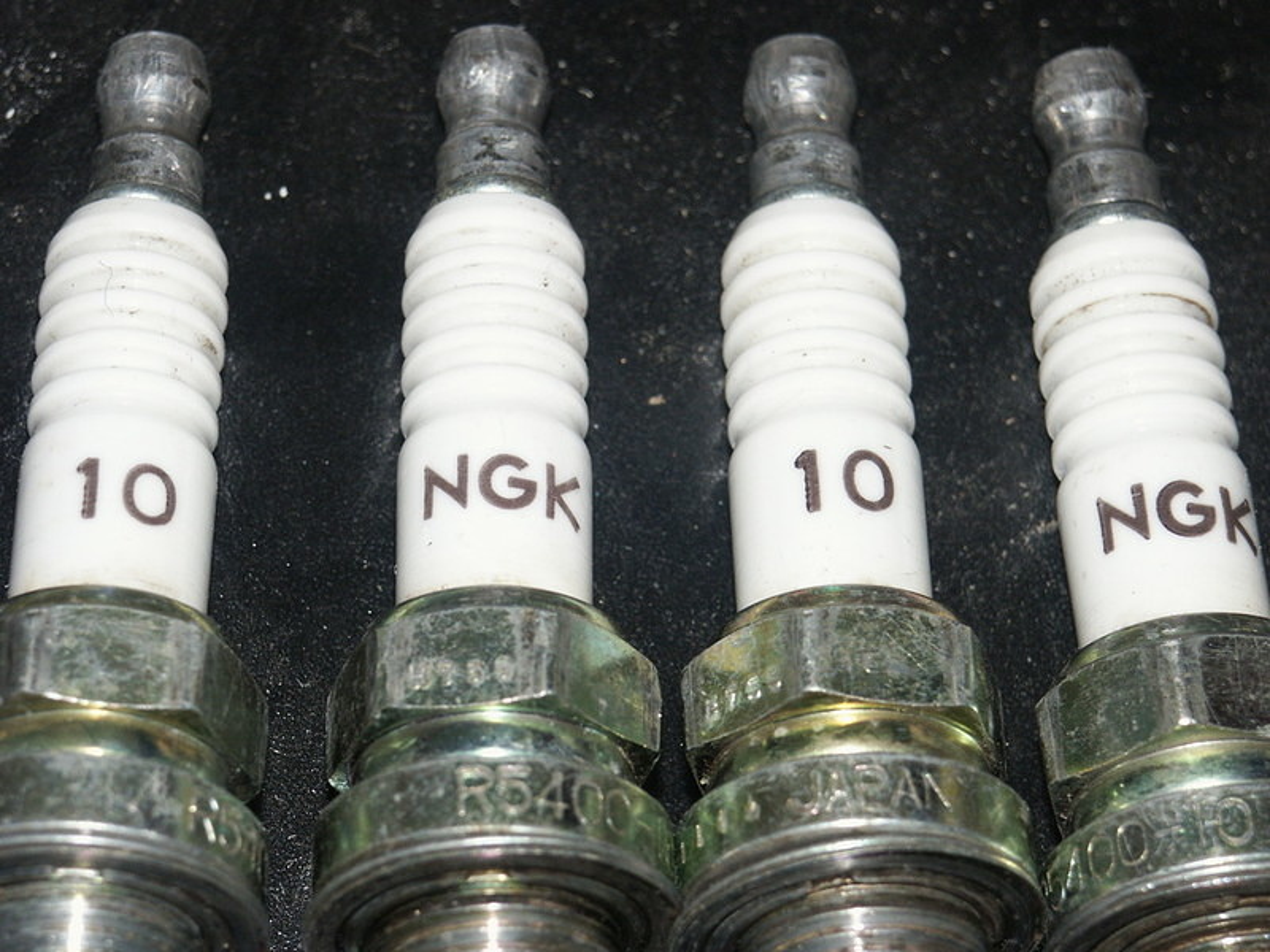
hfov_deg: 9.9
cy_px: 476
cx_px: 635
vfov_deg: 7.4
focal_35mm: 200
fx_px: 7338
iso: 100
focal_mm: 50.69
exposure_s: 1/180
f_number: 5.6
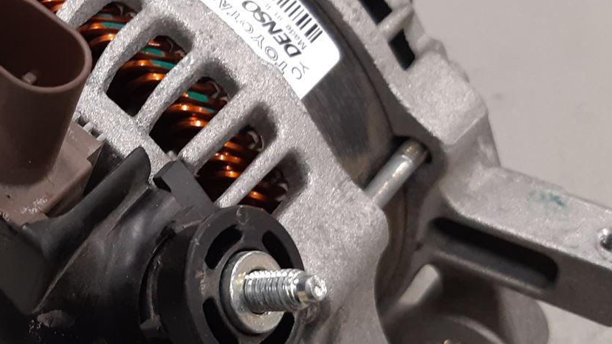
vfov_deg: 17.2
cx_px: 39
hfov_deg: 28.7
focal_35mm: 70
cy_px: 207
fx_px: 1136
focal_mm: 3.93
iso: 125
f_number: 1.7
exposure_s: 1/50
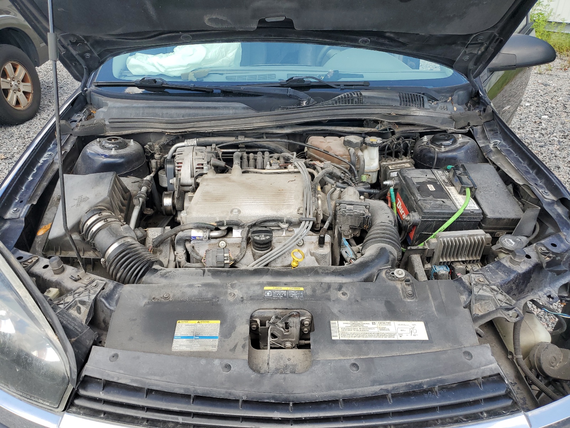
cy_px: 214
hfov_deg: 67.3
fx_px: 428
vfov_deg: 53.1
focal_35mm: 26
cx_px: 285
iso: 50
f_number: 1.5
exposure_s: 1/667
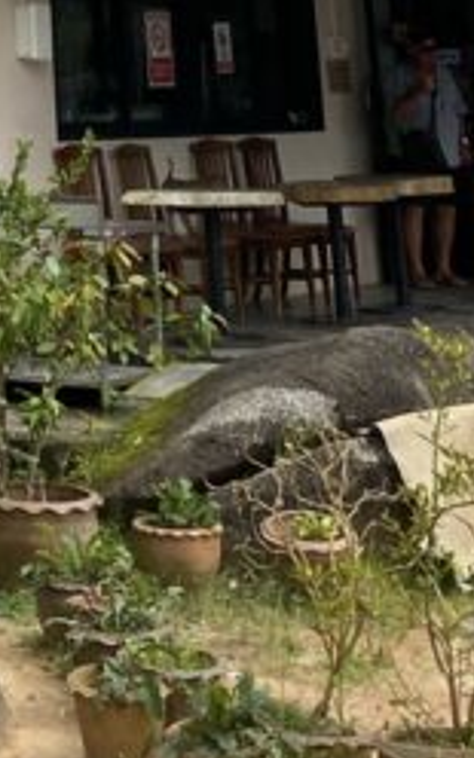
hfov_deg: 10.9
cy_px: -697
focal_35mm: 114
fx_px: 2356
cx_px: -303
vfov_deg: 15.2
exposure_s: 1/1258
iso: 32
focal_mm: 4.25
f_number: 1.8
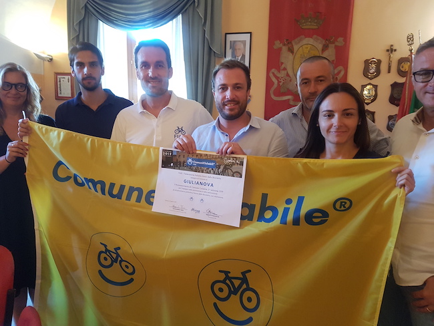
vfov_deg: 53.1
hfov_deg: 67.3
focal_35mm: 26
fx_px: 326
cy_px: 163
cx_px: 217
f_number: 1.7
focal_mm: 4.2
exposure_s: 1/25
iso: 200
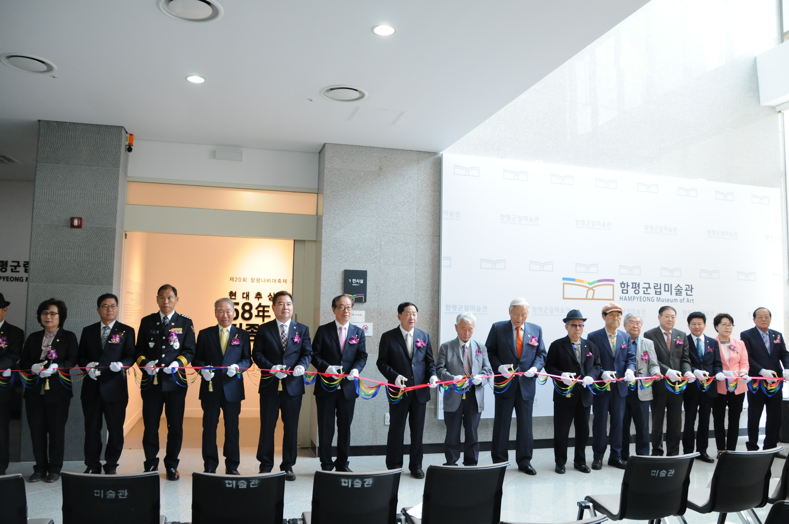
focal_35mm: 28
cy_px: 263
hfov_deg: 65.5
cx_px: 397
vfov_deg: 46.3
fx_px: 613
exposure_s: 1/100
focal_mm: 18
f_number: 5
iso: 800
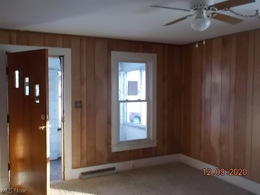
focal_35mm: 34
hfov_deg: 54.0
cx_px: 130
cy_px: 98
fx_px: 255
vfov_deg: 41.8
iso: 200
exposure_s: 1/50
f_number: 3.6
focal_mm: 6
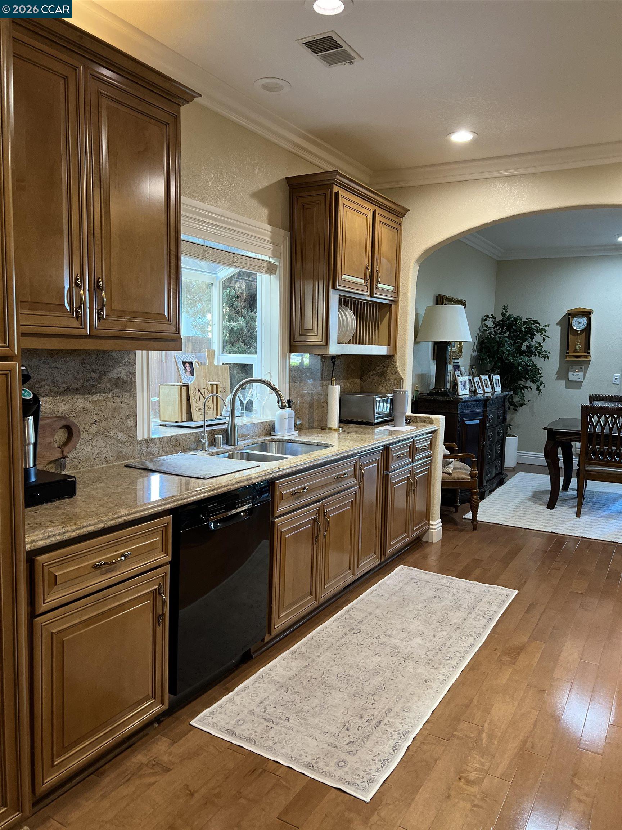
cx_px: 311
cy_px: 415
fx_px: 623
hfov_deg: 53.1
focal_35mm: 26
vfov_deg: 67.3
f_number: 1.5
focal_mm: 5.7
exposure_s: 1/60
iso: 250
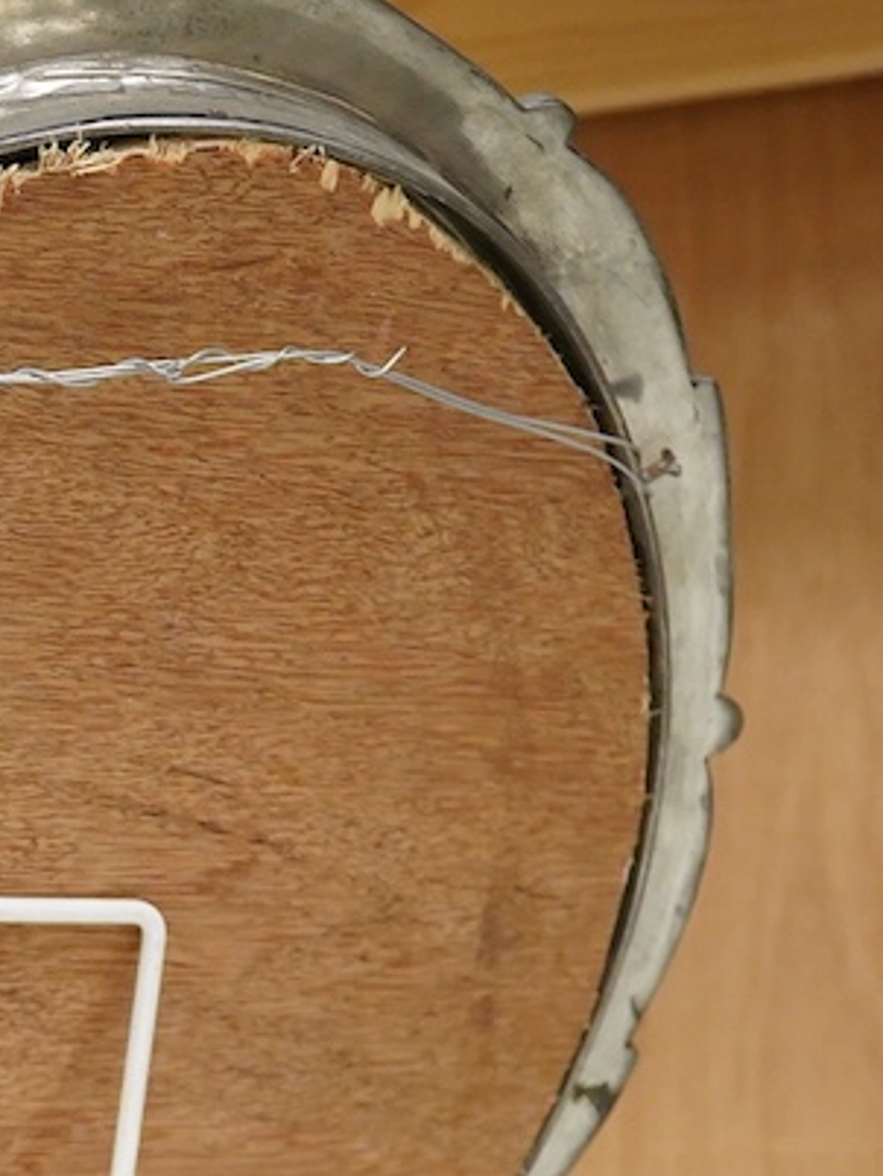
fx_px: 4111
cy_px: 898
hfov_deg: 12.0
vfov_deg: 16.2
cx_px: -130
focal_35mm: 121
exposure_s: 1/200
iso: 3200
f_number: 8
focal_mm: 30
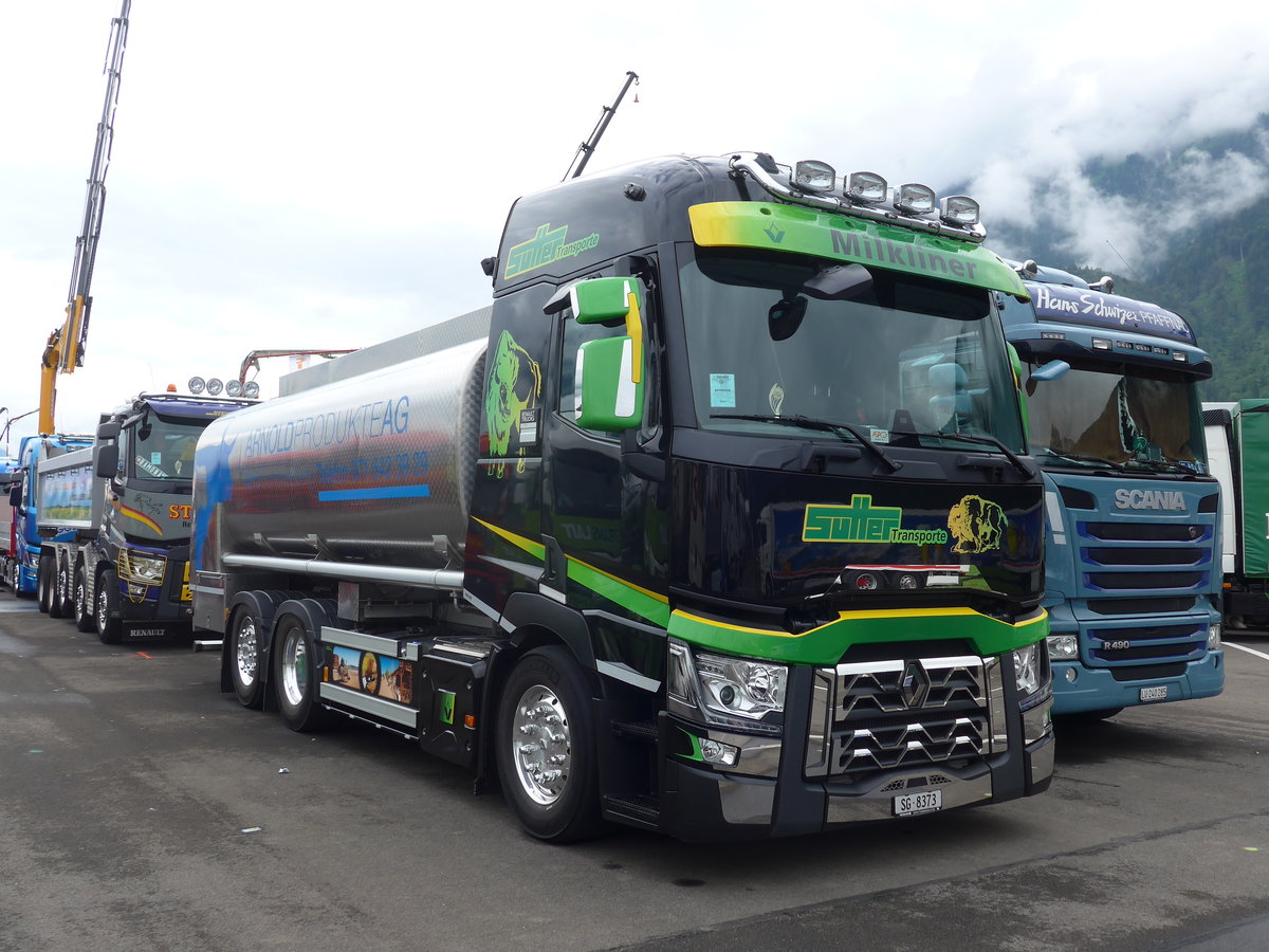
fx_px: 1246
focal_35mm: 34
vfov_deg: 41.8
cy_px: 476
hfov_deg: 54.0
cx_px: 634
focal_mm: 7
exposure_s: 1/400
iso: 80
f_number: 2.8
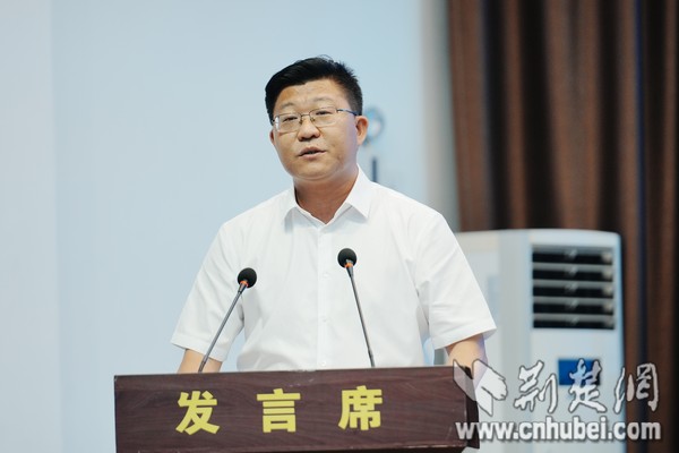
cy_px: 226
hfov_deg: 7.6
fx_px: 5092
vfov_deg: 5.1
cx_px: 340
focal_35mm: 270
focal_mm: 180
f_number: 2.8
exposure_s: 1/320
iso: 500
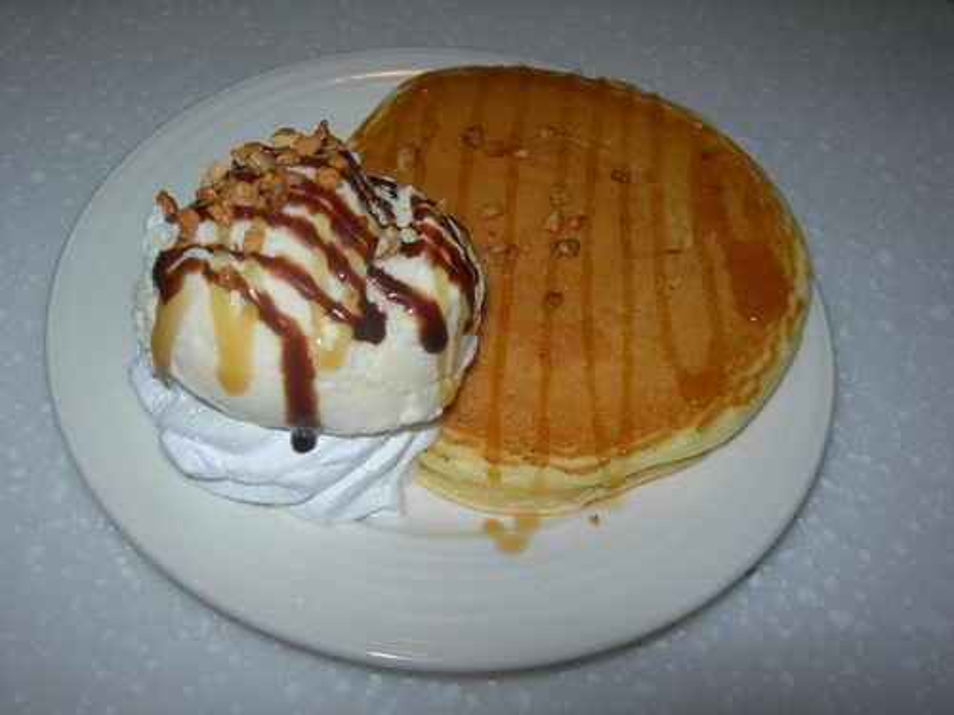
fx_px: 1047
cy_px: 358
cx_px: 477
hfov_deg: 49.0
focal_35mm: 38
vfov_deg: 37.7
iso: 50
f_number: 4.8
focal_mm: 7.8
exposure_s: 1/60.1
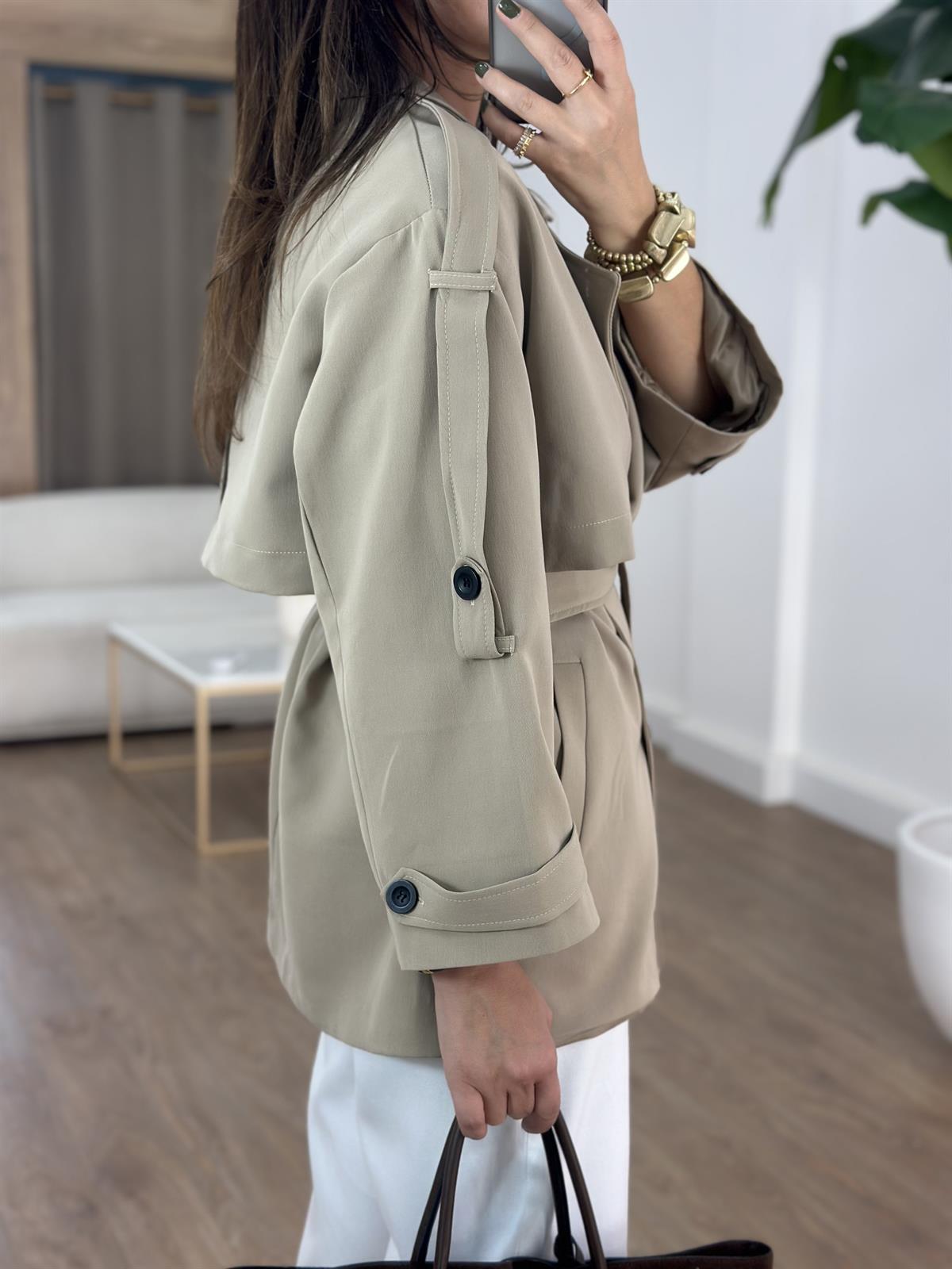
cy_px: 634
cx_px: 476
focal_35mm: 48
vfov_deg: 39.7
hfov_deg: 30.3
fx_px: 1760
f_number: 1.78
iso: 80
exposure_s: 1/219
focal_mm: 6.86
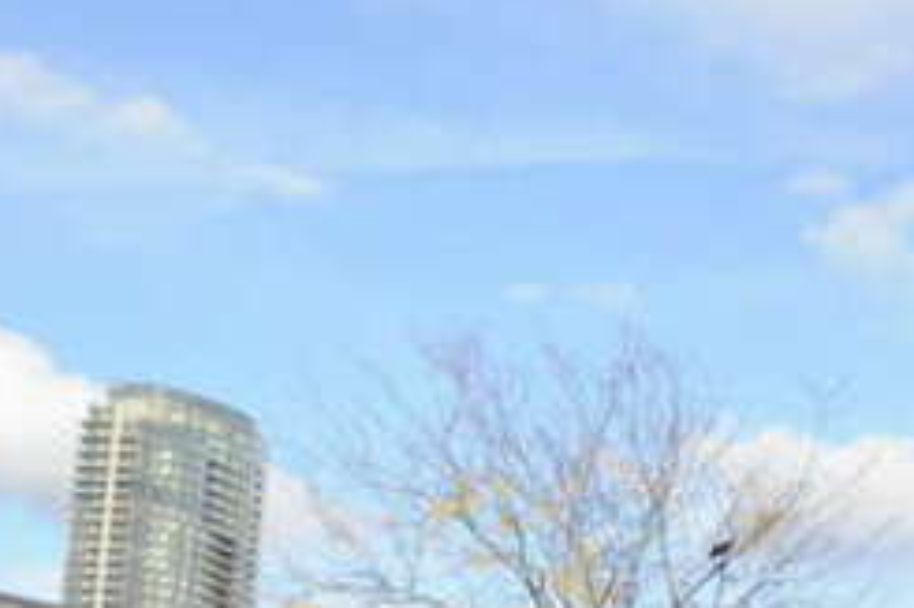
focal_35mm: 88
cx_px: 1455
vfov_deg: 15.0
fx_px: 2233
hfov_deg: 19.5
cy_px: 707
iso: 800
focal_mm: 18
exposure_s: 1/640
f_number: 13
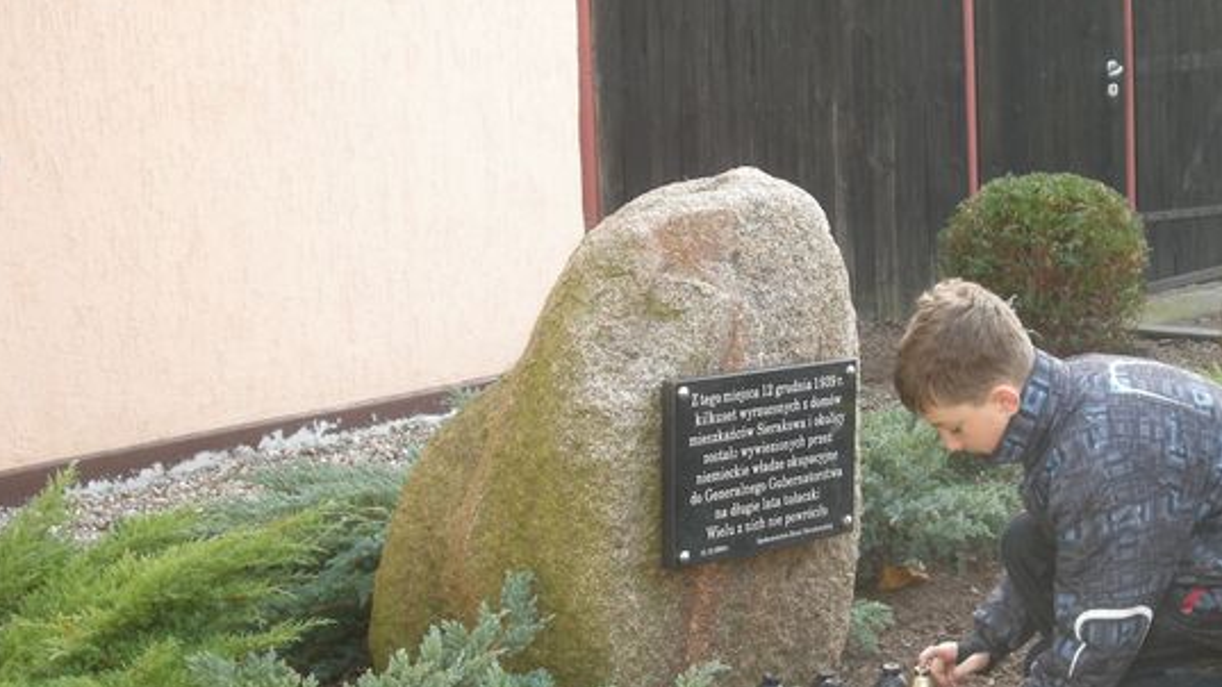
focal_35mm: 60
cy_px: 475
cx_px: 792
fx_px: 1944
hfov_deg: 34.6
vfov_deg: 20.0
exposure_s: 1/72.3
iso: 88
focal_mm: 7.9
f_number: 2.8
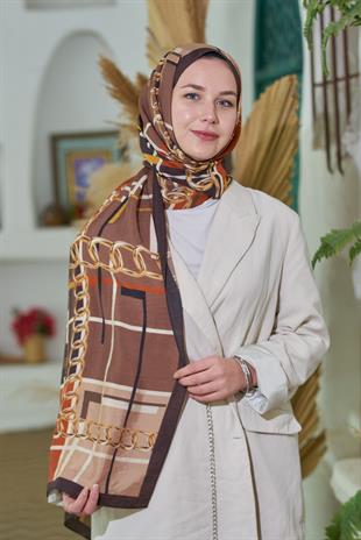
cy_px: 270
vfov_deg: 23.9
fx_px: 1277
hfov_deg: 16.1
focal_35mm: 85
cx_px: 180
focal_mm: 85
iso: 800
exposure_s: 1/125
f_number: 4
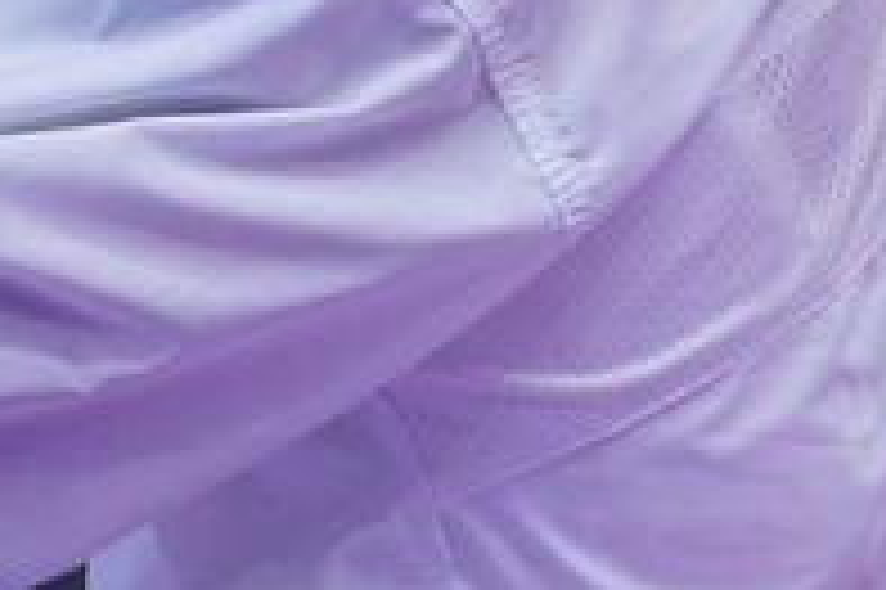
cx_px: -2
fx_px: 44434
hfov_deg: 1.1
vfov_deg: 0.8
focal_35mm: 1807
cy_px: -236
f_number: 2.8
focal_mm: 198
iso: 1000
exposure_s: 1/1000
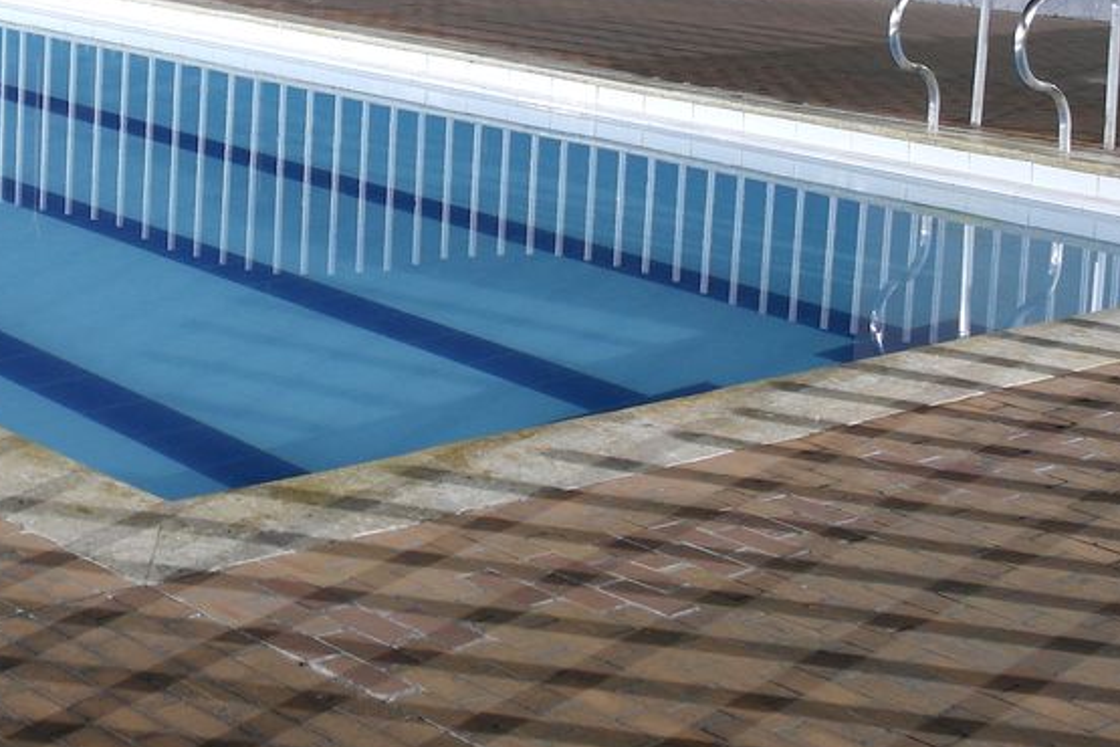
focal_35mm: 74
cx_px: 91
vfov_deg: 17.8
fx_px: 2302
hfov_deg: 26.3
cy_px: -77
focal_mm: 20
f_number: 3.5
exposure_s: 1.3
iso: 400
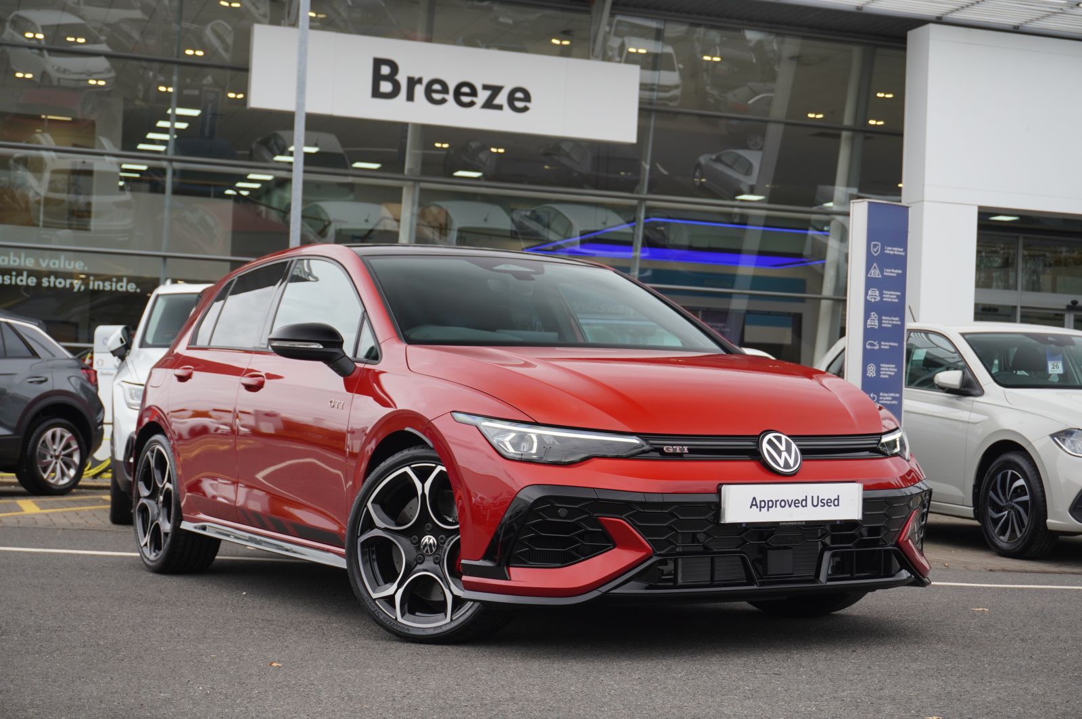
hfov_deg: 35.1
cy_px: 360
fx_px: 1712
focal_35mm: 57
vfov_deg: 23.7
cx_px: 541
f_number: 5.6
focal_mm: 38
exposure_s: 1/160
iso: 250
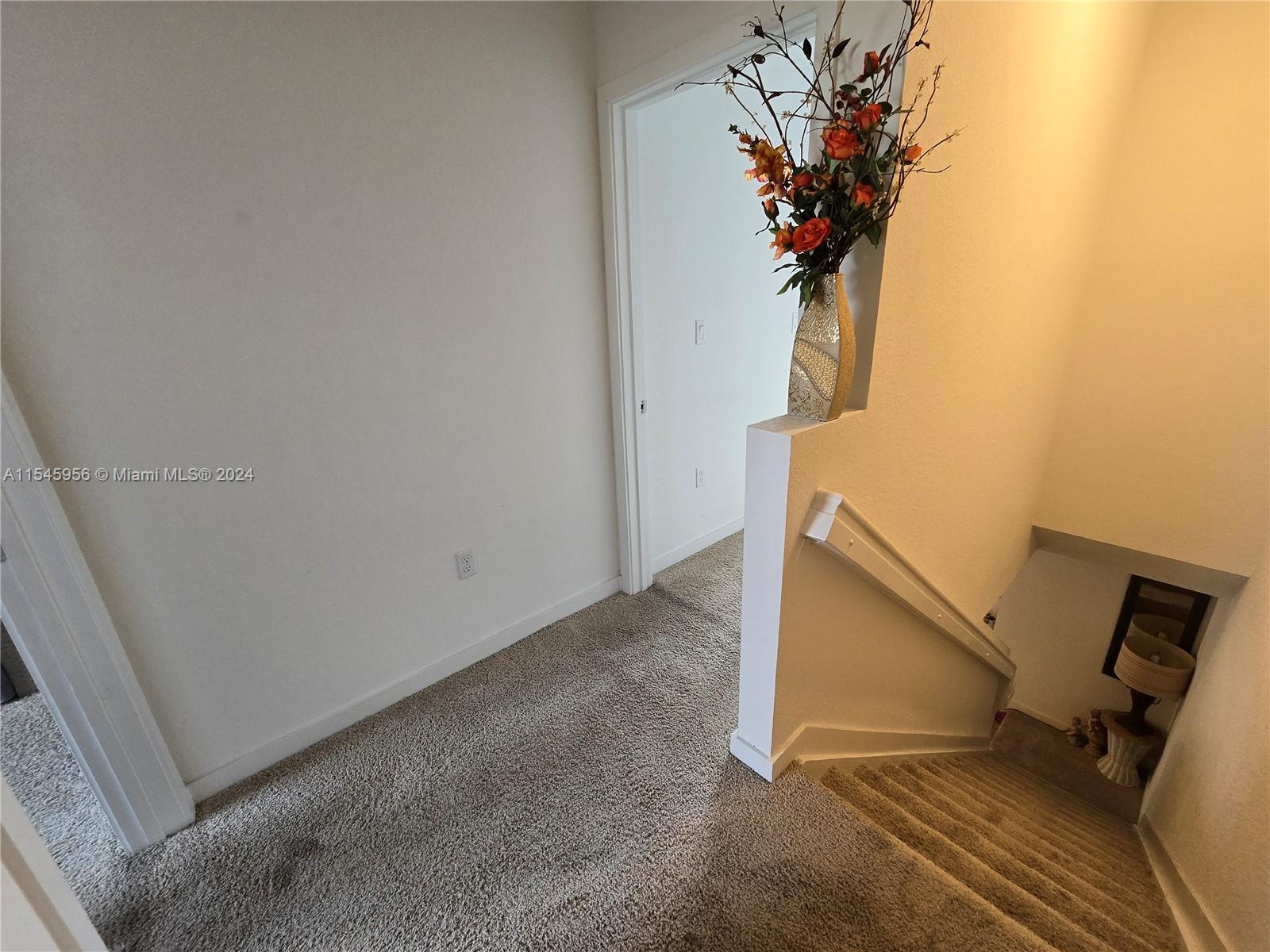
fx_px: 477
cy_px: 476
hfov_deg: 106.2
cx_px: 635
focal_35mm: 13
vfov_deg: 89.9
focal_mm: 2.2
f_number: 2.2
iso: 200
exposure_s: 1/60
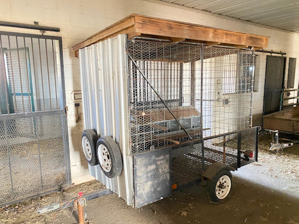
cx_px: 145
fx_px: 233
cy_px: 116
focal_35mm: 27
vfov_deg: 51.4
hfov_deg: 65.3
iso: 800
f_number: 1.8
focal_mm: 4.25
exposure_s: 1/30
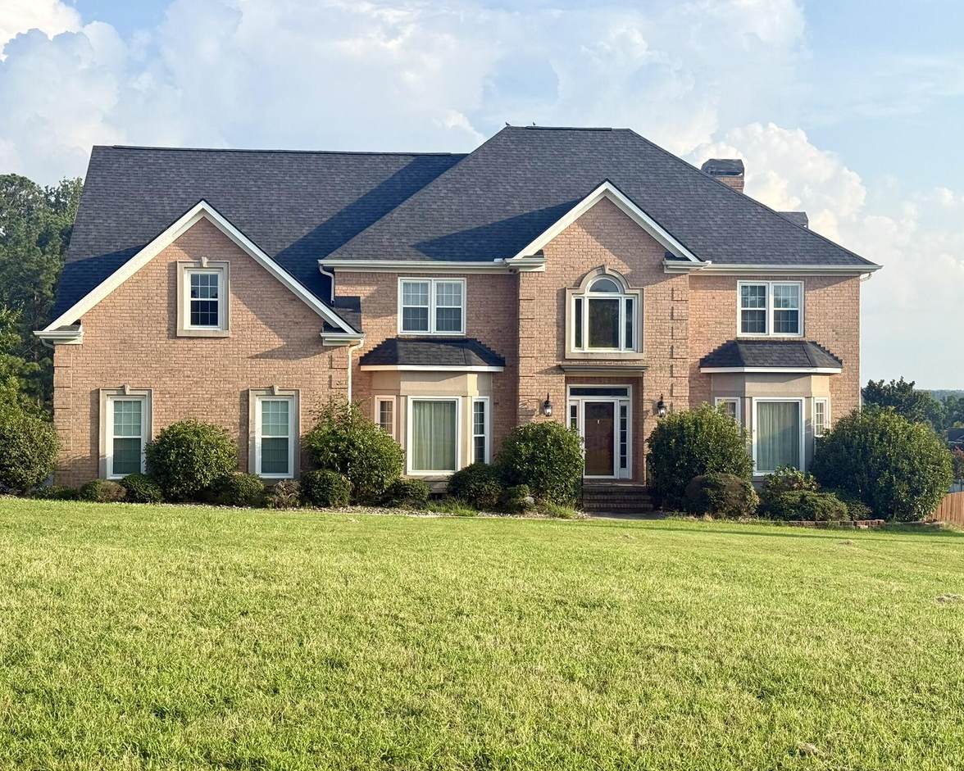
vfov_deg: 29.7
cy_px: 392
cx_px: 459
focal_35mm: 51
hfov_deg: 36.6
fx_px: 1455
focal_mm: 6.76
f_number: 1.78
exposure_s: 1/2415
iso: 64
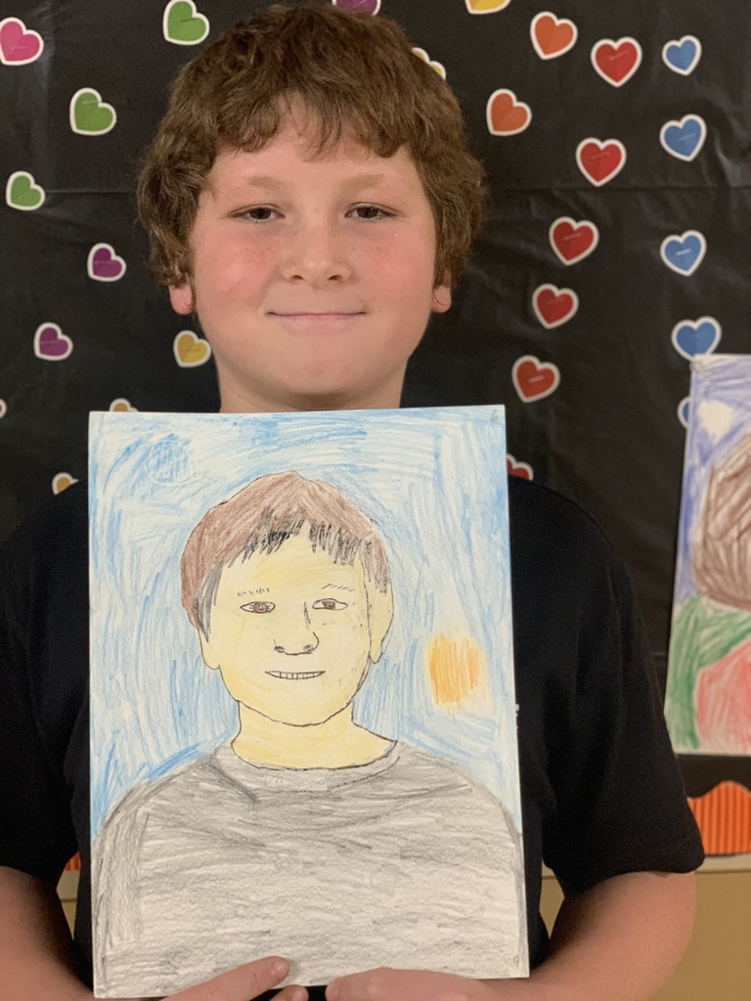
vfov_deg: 36.8
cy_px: 500
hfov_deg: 28.0
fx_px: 1504
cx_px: 376
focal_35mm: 52
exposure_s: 1/60
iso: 200
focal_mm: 6
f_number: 2.4
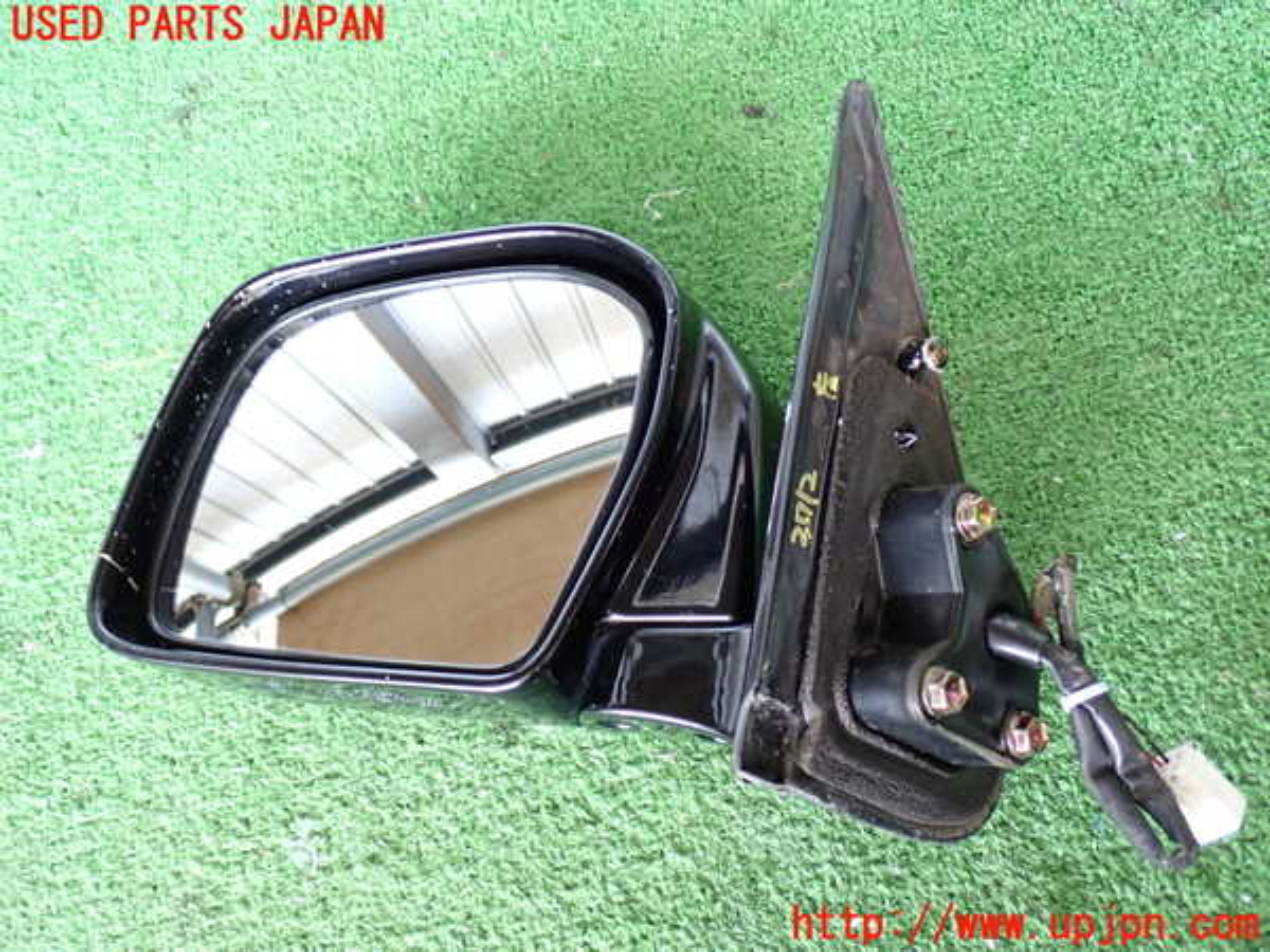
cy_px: 476
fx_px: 1321
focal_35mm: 36
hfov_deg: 51.4
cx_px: 635
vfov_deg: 39.7
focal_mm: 6.37
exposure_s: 1/40
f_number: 2.5
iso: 400
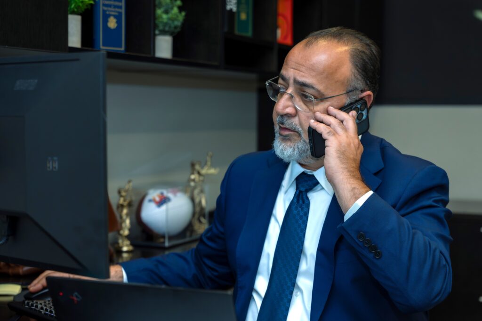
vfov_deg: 20.0
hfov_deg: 29.7
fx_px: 910
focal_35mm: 68
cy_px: 160
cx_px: 241
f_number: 4
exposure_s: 1/400
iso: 2500
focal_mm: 68
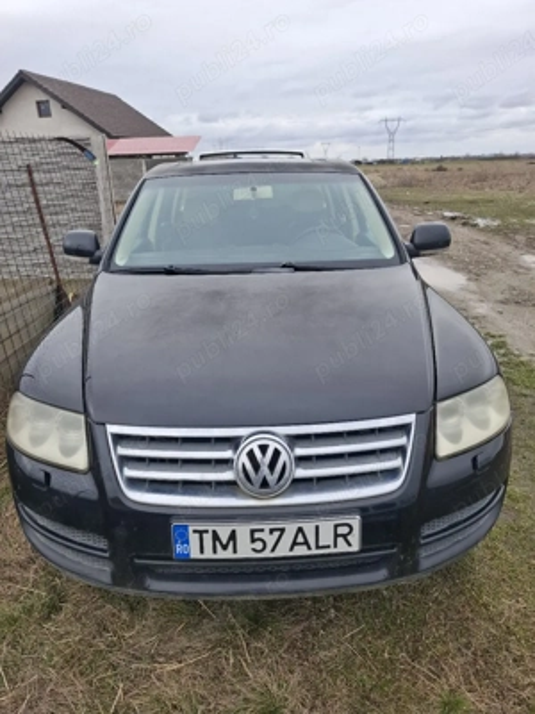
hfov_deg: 58.9
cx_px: 268
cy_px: 357
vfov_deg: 73.9
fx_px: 474
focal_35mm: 23
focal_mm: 5.54
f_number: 1.8
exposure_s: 1/833
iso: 50
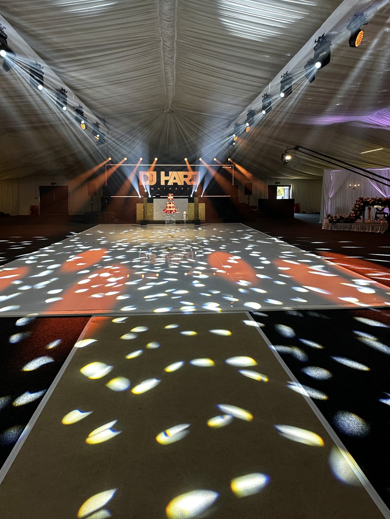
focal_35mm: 17
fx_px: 255
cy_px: 209
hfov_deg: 74.7
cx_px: 183
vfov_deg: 89.9
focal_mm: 2.22
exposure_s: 1/100
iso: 100
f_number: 2.2
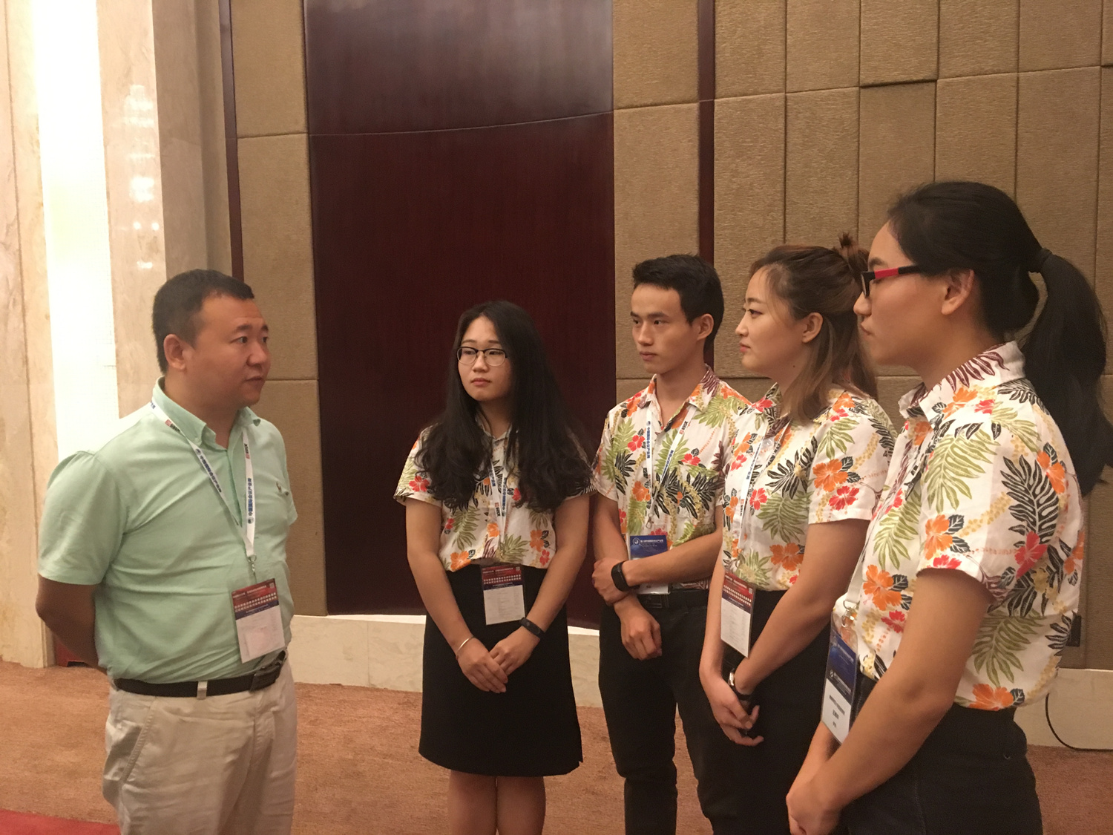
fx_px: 932
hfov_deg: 61.7
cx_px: 556
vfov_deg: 48.2
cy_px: 418
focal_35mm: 29
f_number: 2.2
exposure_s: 1/17
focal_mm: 4.15
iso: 200
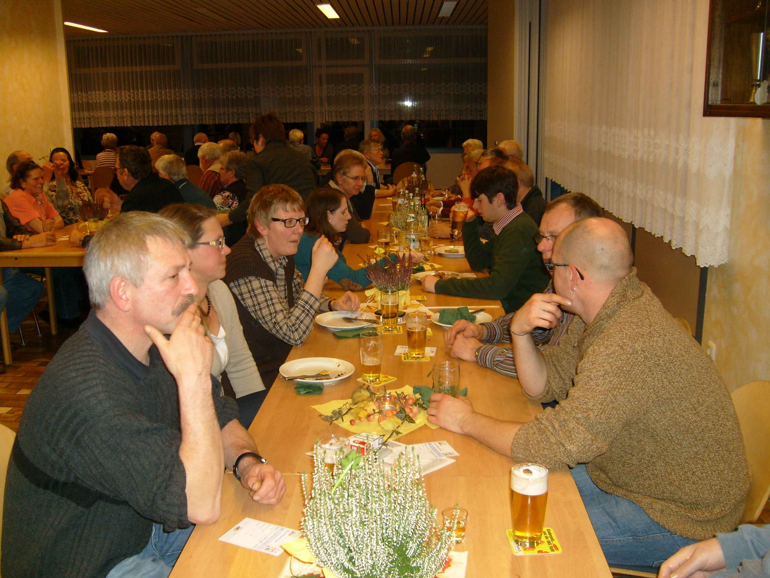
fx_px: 779
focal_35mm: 35
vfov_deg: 40.7
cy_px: 289
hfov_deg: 52.6
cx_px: 385
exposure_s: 1/45
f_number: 2.8
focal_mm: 5.8
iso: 120
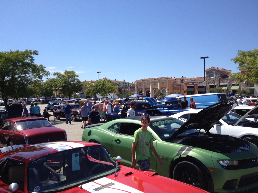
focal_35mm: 35
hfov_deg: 52.6
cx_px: 129
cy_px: 96
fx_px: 261
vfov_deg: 40.7
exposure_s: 1/1534
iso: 50
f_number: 2.4
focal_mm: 4.28
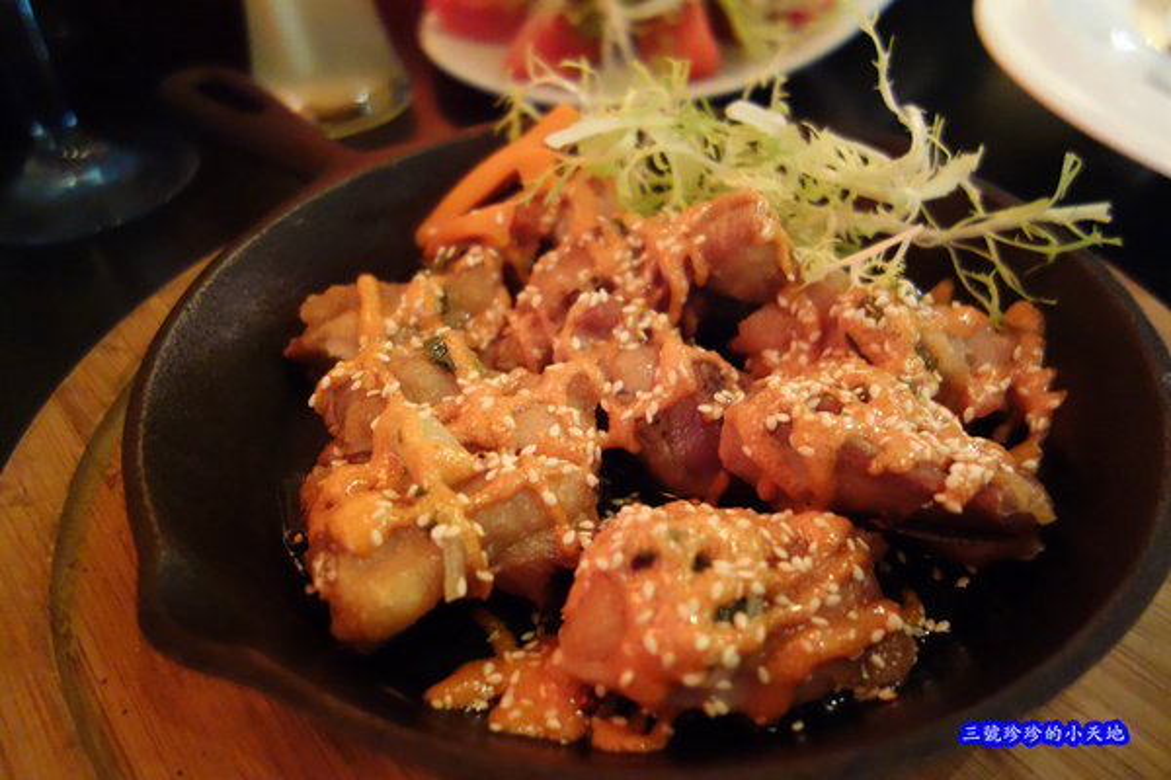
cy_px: 390
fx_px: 911
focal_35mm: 28
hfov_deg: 65.5
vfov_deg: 46.4
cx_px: 586
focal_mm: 10.4
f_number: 1.8
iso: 3200
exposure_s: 1/10
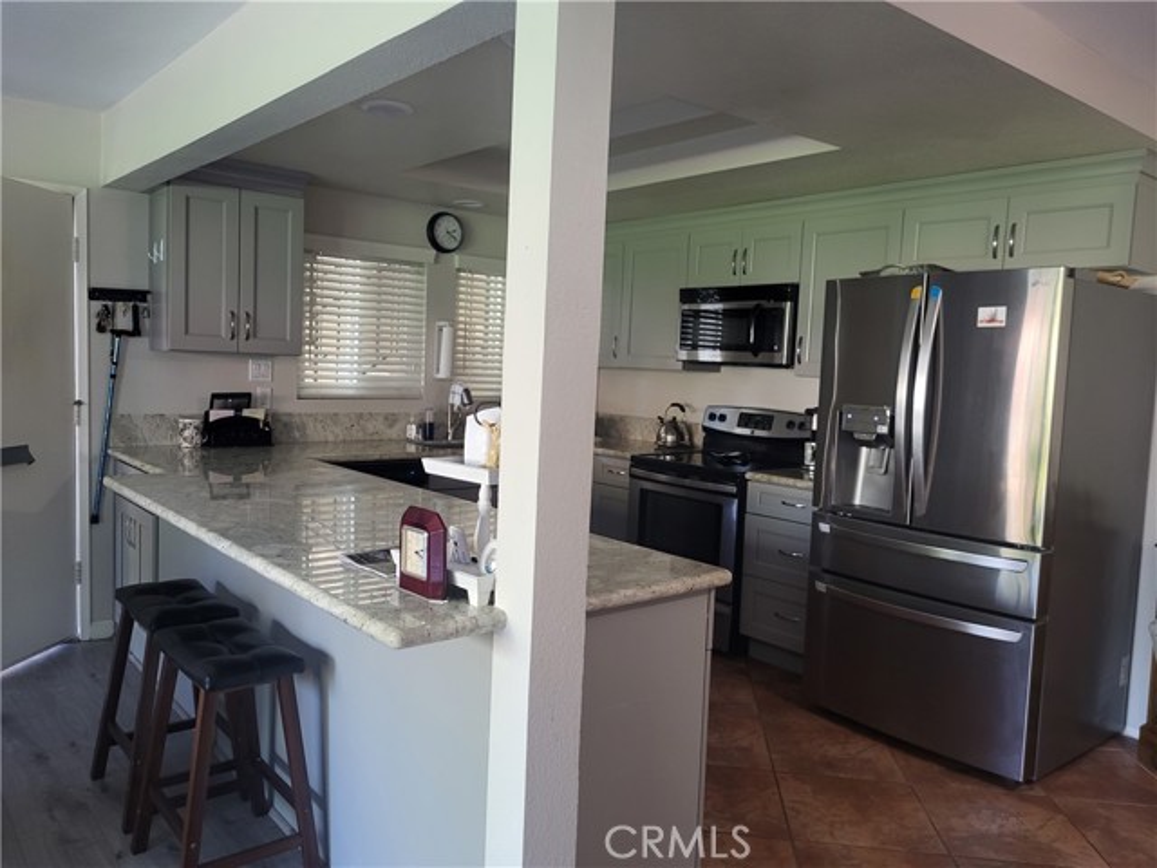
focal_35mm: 26
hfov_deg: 67.3
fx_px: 869
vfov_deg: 53.1
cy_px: 434
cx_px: 578
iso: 320
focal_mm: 5.4
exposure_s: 1/40
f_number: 1.8
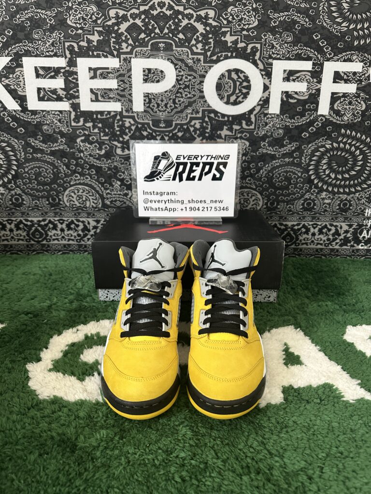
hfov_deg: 56.8
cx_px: 186
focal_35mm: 24
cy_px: 247
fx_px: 343
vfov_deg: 71.6
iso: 320
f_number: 1.78
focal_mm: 6.86
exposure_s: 1/50
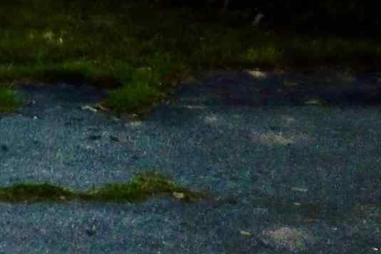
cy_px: -78
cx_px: -659
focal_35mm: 155
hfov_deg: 10.5
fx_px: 1640
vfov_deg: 8.7
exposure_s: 1/1149
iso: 100
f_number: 2.2
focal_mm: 4.73
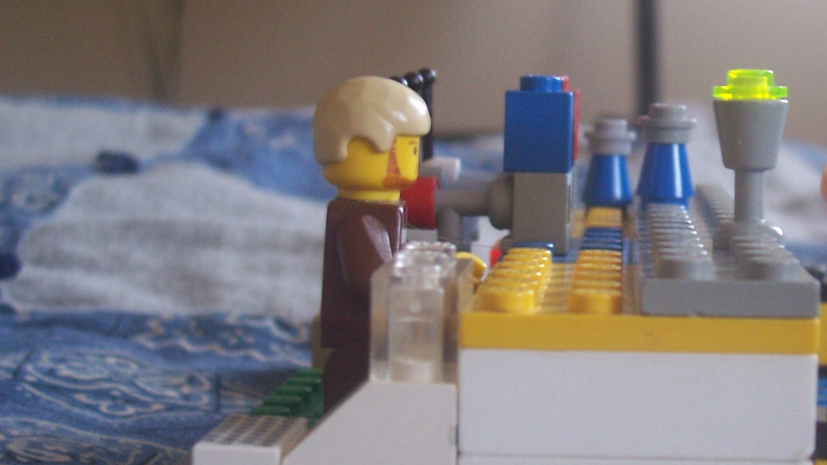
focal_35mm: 86
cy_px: 193
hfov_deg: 24.5
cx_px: 614
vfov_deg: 14.1
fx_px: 1886
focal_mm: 8.6
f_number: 3.4
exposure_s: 1/10
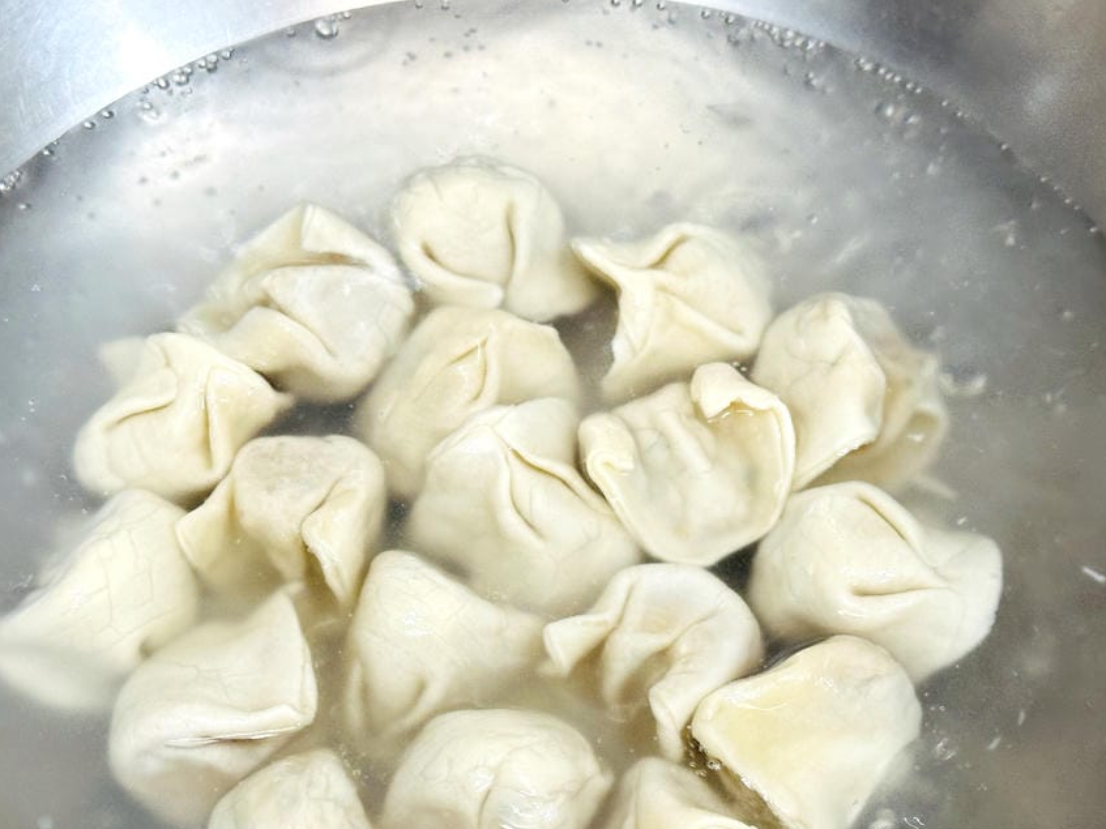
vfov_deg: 21.5
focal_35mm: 68
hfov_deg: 28.6
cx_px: 530
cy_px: 544
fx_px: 2172
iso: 160
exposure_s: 1/60
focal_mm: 6.86
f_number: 1.78
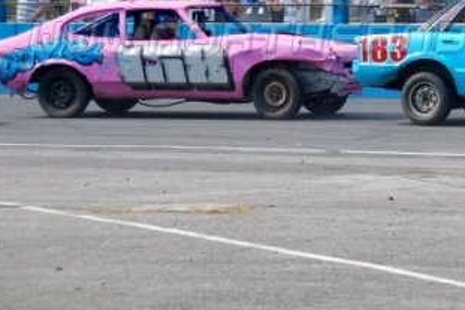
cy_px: 42
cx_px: 446
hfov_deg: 8.5
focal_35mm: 241
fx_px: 3111
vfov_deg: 5.7
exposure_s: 1/1000
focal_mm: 78
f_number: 5.6
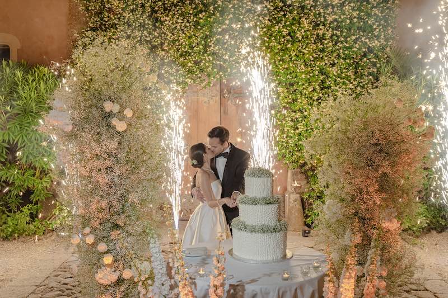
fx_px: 435
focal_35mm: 35
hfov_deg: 54.4
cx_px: 224
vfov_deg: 37.8
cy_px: 149
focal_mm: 35
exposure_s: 1/50
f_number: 5
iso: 2500
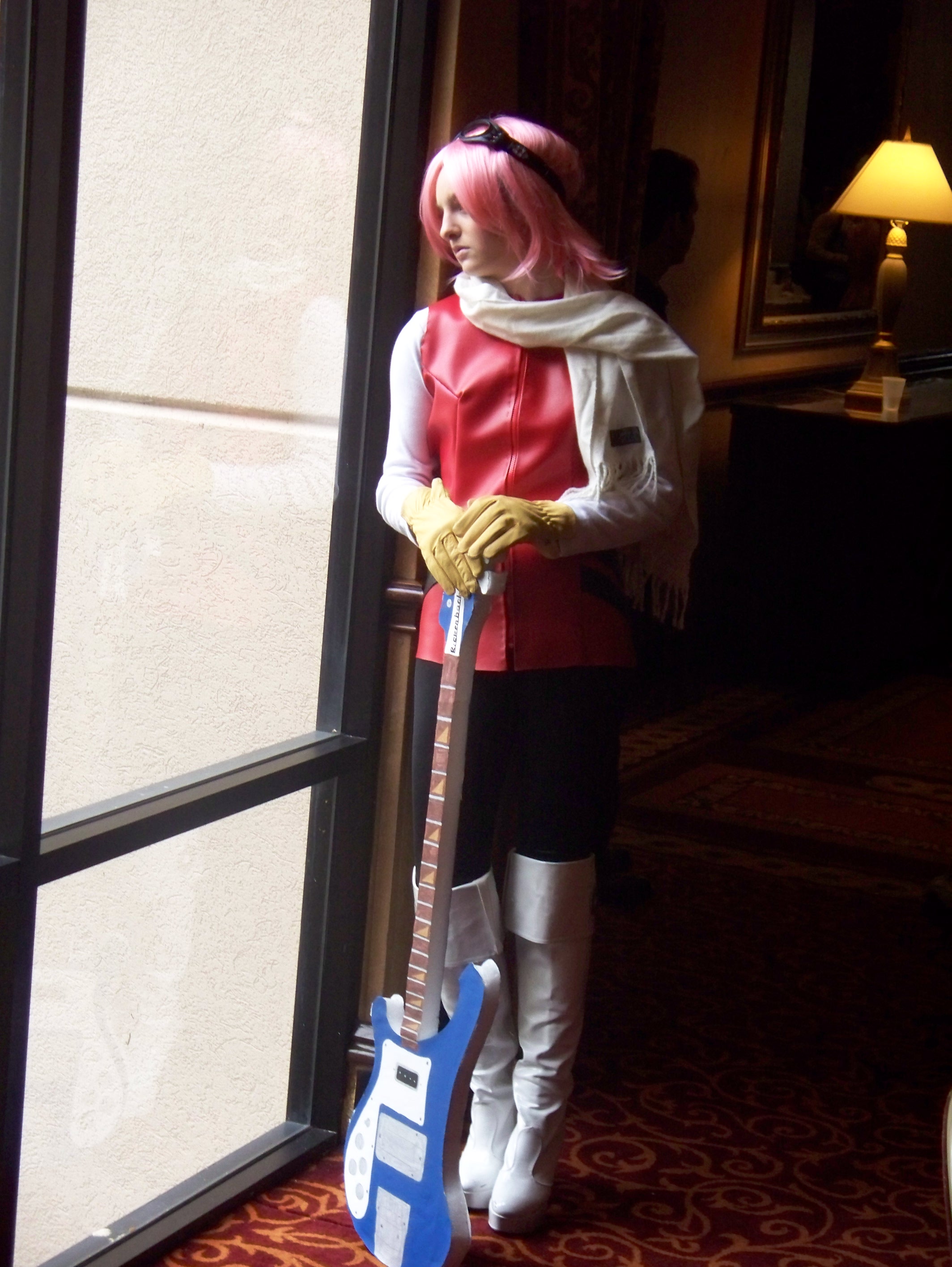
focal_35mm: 80
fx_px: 2930
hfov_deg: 18.5
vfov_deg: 24.4
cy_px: 634
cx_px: 476
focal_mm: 16.86
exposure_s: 1/100
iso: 400
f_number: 3.4
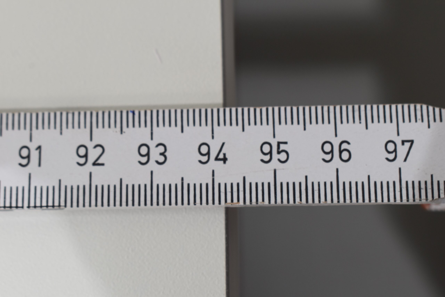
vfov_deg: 18.9
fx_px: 890
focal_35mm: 72
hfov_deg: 28.1
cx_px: 222
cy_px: 148
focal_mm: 48
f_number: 8
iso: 360
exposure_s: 1/60
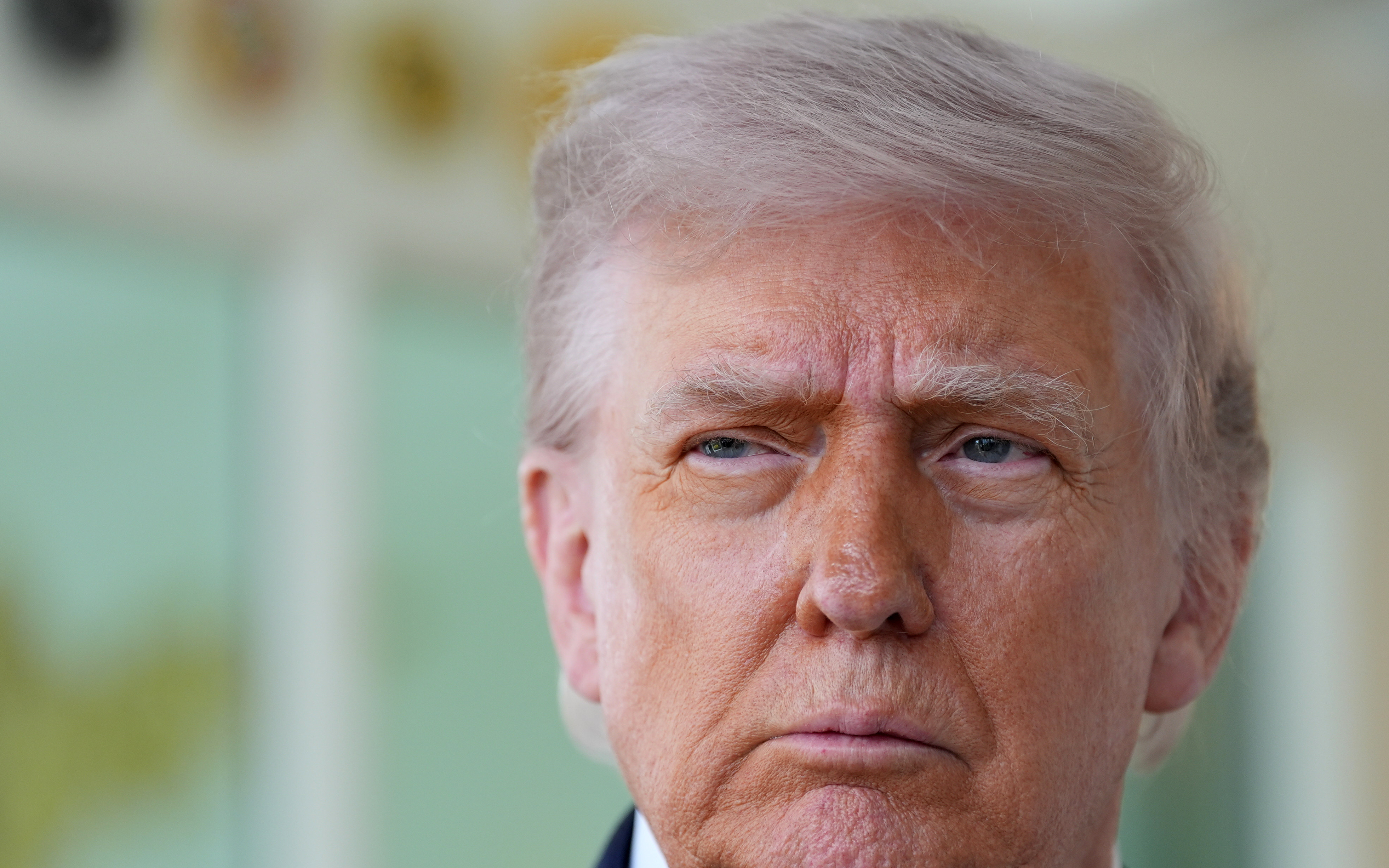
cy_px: 464
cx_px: 696
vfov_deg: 4.3
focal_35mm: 307
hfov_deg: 6.8
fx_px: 11621
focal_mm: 200
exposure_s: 1/500
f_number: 2.8
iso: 500
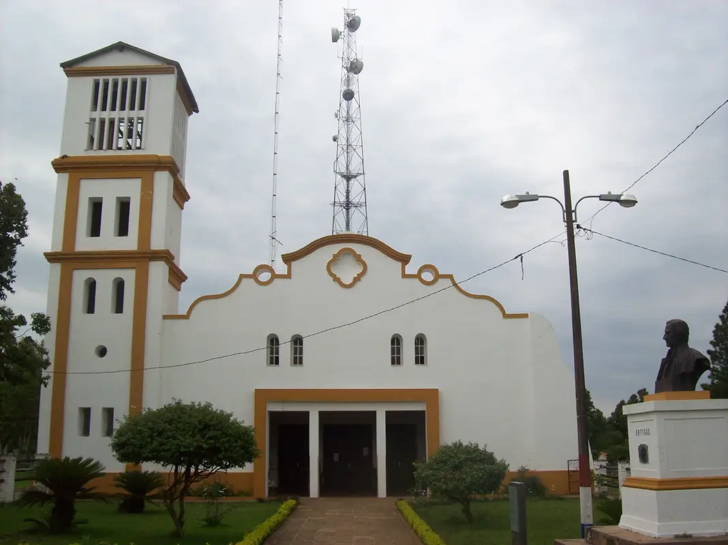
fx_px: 757
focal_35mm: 36
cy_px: 272
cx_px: 364
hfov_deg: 51.4
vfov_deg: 39.6
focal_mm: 6
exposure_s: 1/322
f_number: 4.8
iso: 80
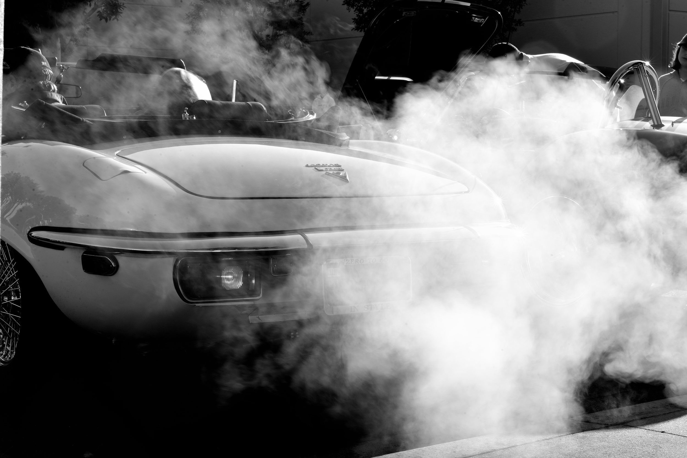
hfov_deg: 28.8
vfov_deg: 19.5
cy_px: 229
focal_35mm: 70
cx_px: 344
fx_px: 1336
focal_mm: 70
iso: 100
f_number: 22
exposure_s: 1/40
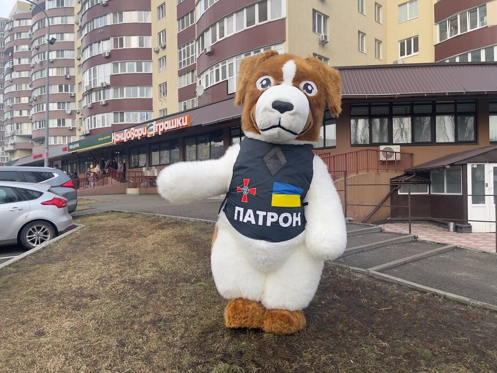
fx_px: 373
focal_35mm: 26
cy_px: 186
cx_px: 248
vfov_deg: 53.1
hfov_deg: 67.3
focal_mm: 5.1
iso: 32
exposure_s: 1/649
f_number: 1.6
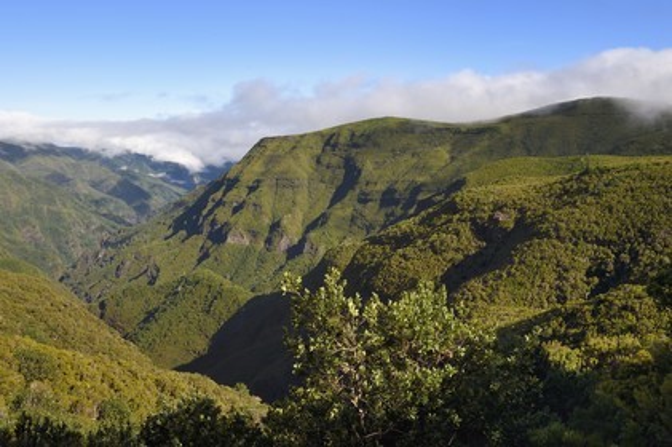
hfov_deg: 58.8
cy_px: 224
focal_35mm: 32
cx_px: 336
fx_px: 597
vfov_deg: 41.1
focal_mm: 32
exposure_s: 1/200
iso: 200
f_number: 14
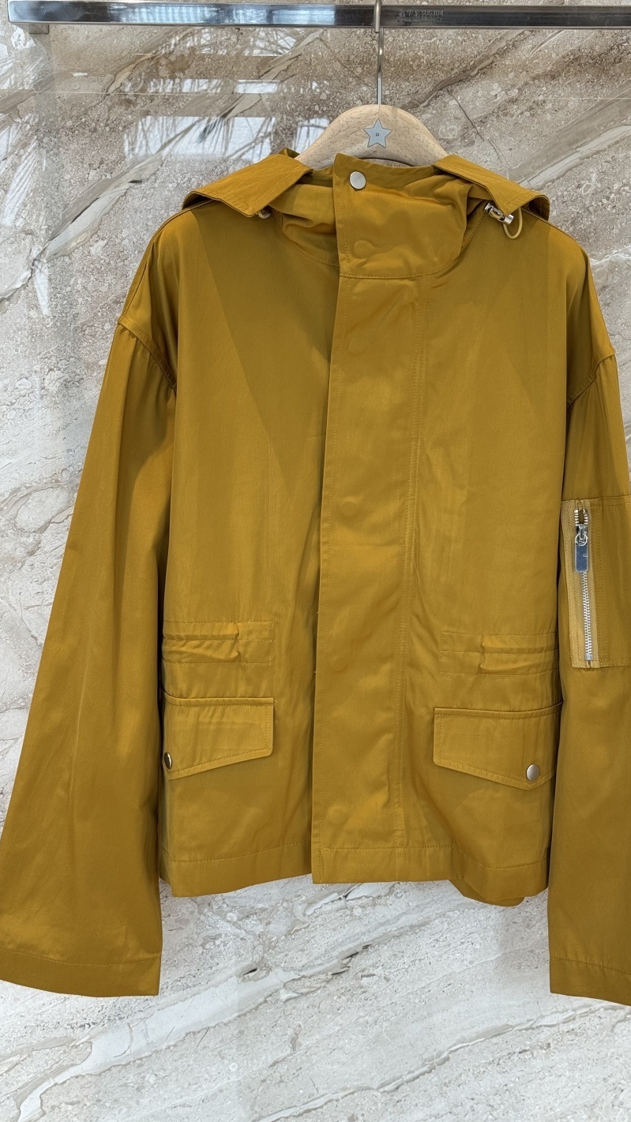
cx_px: 369
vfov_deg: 39.2
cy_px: 557
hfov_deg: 22.6
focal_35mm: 53
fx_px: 1577
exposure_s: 1/151
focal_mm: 6.76
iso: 64
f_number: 1.78
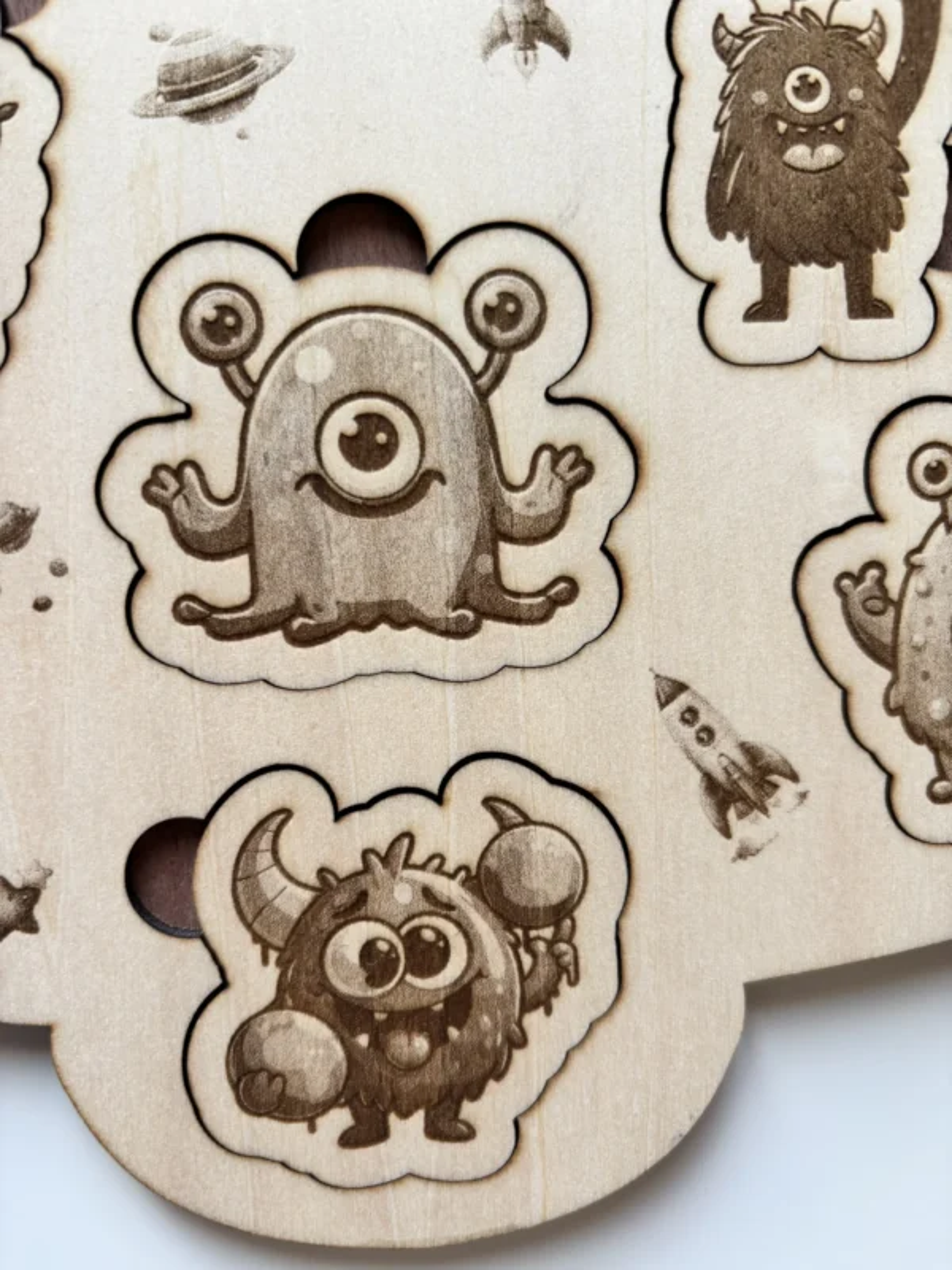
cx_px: 476
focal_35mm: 26
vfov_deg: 67.3
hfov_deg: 53.1
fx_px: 953
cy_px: 635
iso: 80
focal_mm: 5.96
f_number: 1.6
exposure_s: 1/121
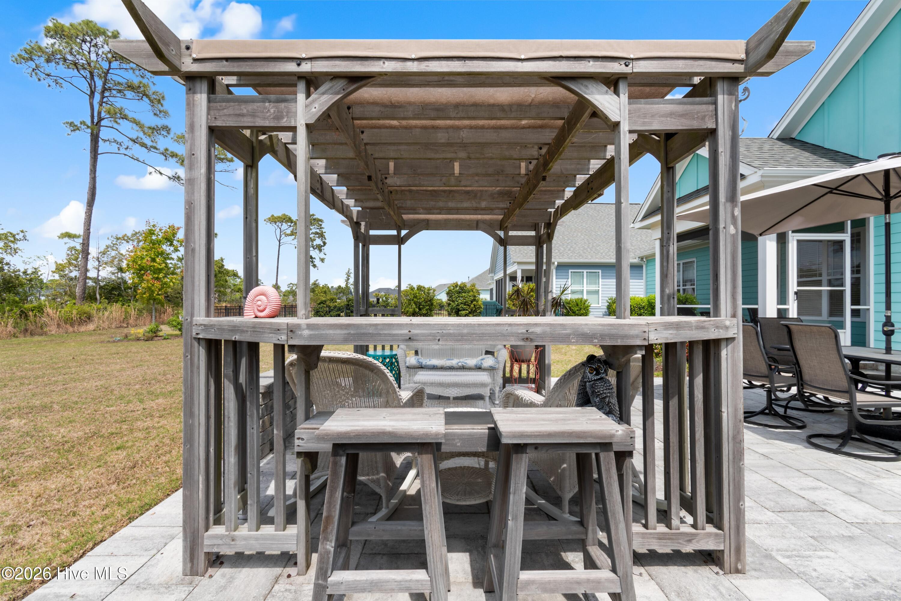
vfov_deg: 77.3
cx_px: 450
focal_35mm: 15
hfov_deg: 100.4
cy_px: 300
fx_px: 375
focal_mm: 10
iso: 100
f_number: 8
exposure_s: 1/250
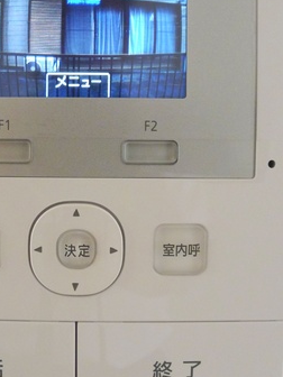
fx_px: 545
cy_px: 163
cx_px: 76
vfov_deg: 38.1
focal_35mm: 50
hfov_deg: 28.7
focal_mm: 5.1
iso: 320
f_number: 2
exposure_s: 1/60
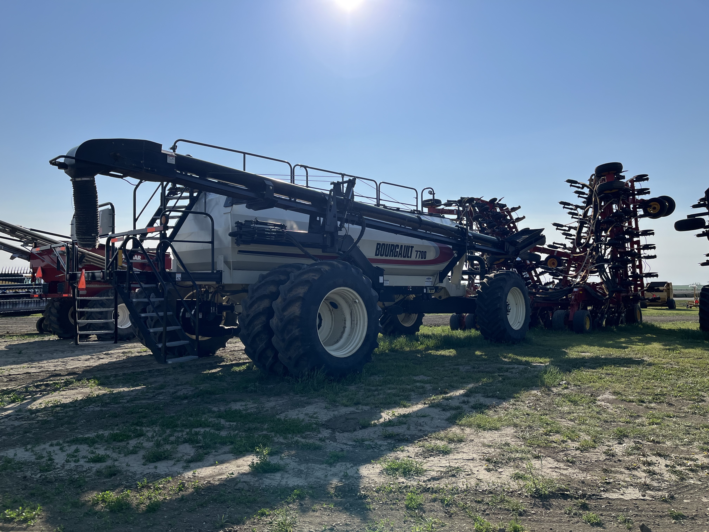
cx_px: 354
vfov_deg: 53.1
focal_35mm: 26
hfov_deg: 67.3
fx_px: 533
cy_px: 266
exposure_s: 1/8403
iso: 50
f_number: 1.6
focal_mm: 5.1
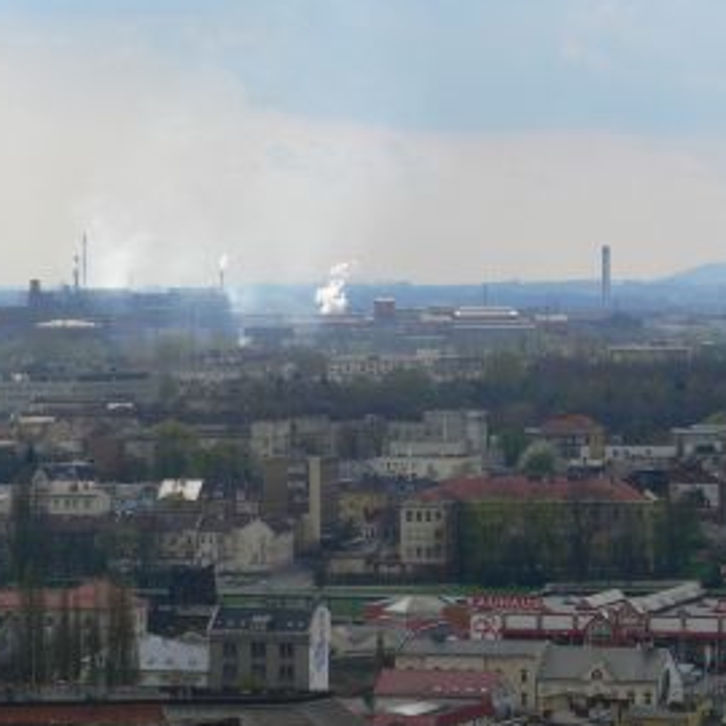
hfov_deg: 8.3
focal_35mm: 210
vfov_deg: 8.3
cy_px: 360
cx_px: 51
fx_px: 4983
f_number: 7.1
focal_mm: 24.9
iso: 100
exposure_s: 1/400
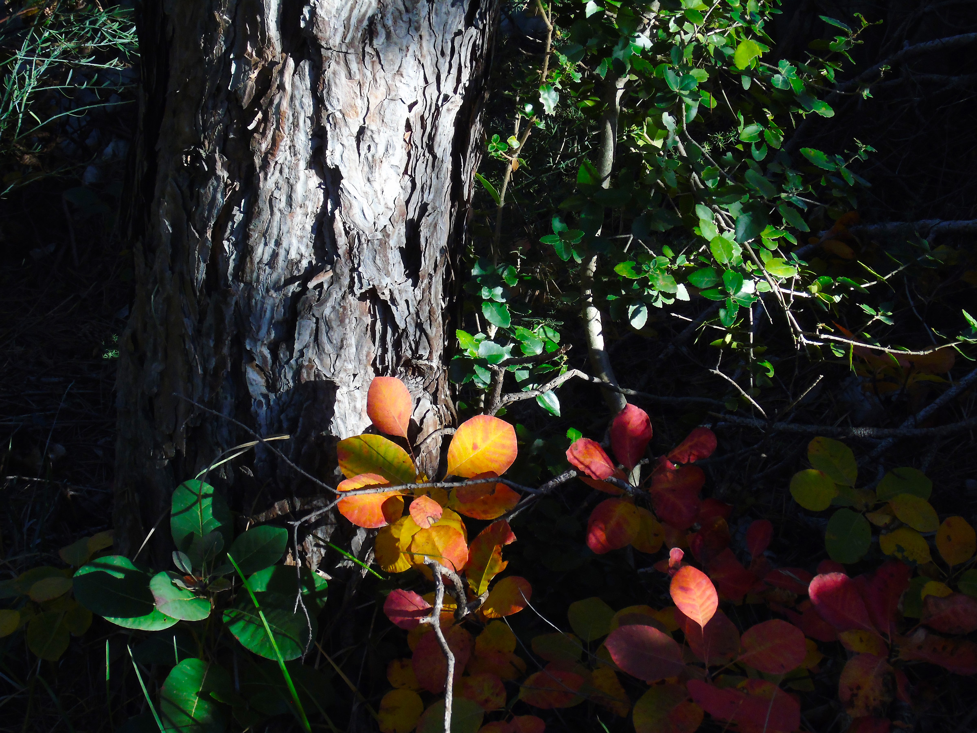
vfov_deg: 20.7
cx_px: 488
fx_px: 2004
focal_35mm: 71
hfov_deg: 27.4
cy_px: 366
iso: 200
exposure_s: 1/200
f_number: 5.5
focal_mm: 13
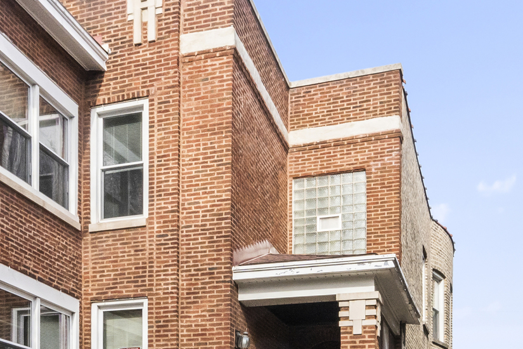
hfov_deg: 36.7
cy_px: 251
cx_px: 137
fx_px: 770
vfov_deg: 25.3
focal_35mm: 53
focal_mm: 18
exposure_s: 1/250
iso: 1600
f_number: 20
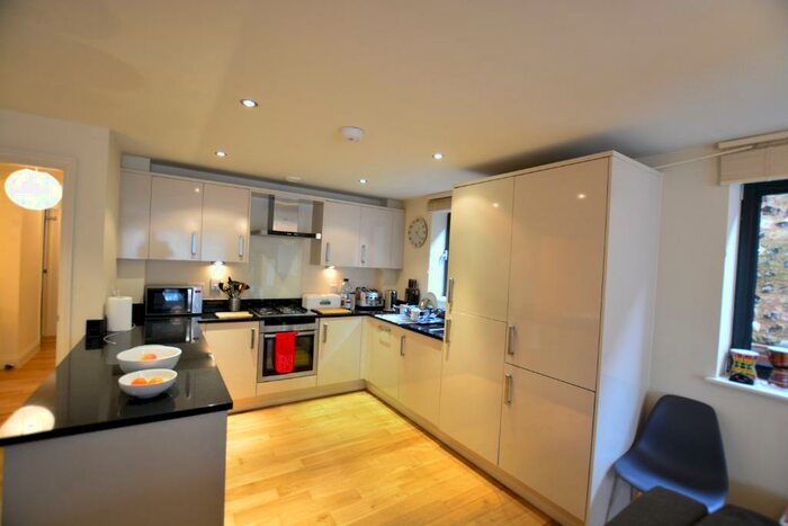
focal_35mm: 15
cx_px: 394
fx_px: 328
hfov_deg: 100.4
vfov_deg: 77.4
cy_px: 263
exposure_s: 1/15
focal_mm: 10
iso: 320
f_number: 3.5
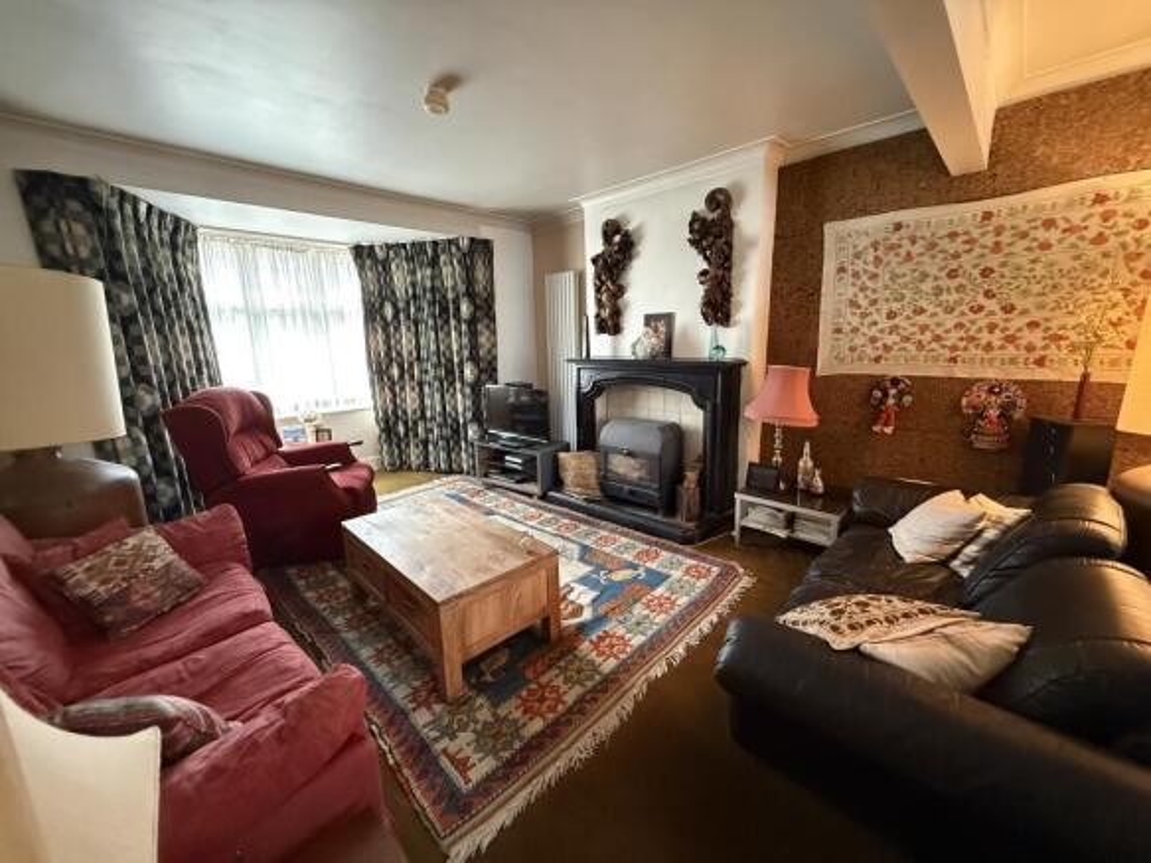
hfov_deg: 102.1
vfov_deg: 85.7
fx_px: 465
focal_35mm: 14
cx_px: 576
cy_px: 432
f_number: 2.2
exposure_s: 1/50
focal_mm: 2.22
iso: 800
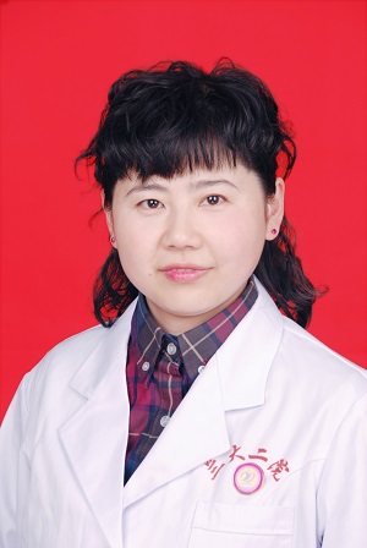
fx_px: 2561
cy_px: 274
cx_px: 184
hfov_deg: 8.2
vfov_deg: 12.2
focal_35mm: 168
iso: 100
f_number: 11
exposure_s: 1/60
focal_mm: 112
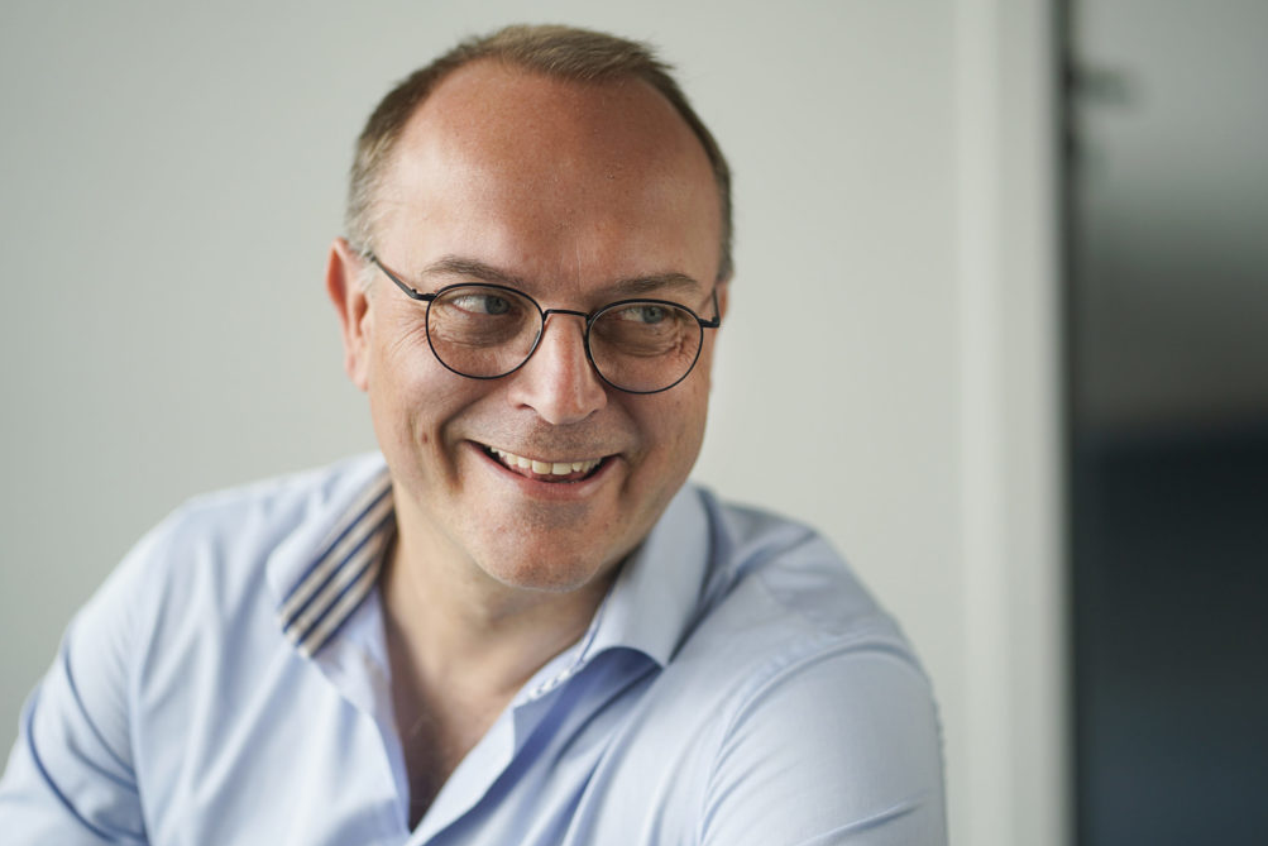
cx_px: 639
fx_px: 3029
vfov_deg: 15.9
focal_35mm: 86
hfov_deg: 23.6
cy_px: 426
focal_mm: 85
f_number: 2
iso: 100
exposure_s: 1/320
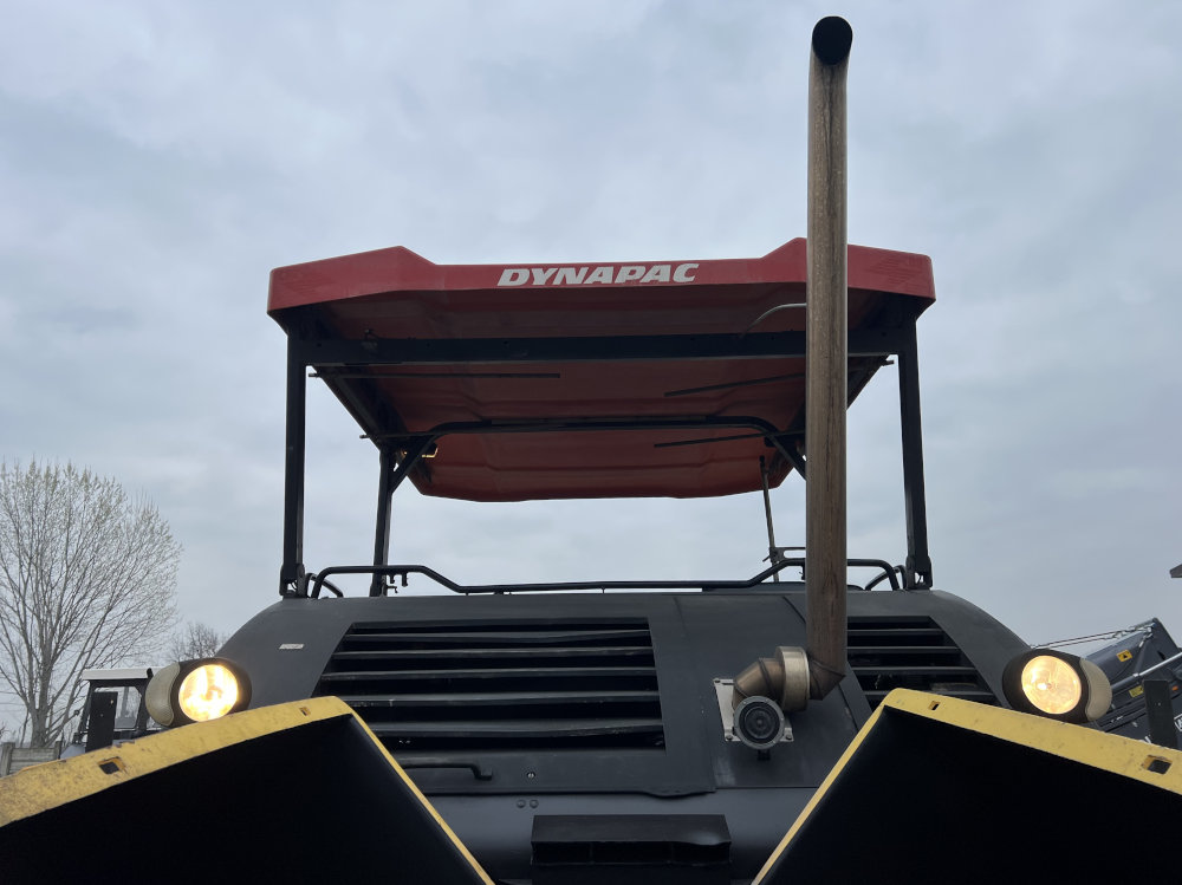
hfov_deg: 67.3
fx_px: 887
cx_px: 591
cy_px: 442
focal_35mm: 26
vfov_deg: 53.0
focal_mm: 5.7
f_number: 1.5
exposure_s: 1/1029
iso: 50
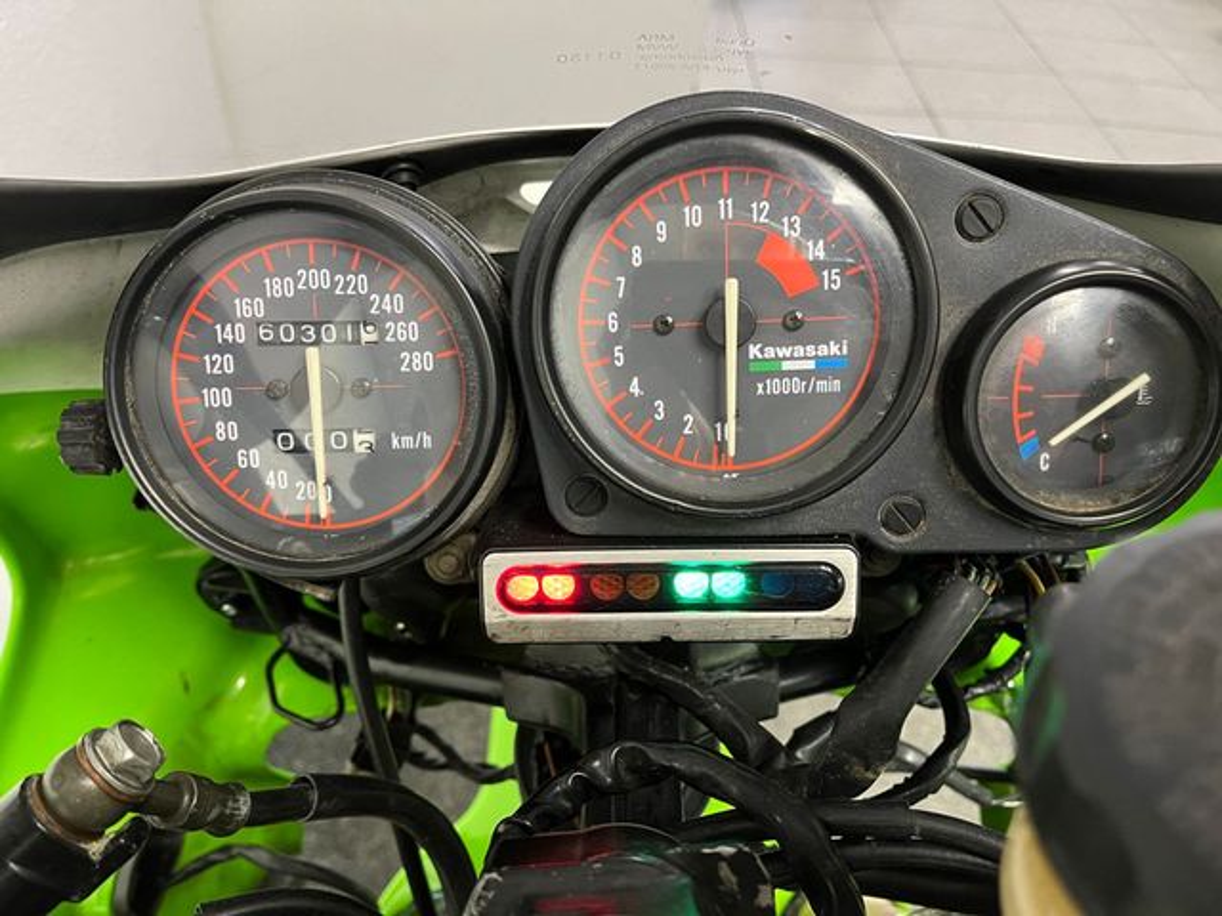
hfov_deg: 67.3
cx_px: 611
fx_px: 918
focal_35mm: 26
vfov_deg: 53.1
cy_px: 458
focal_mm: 5.1
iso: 400
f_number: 1.6
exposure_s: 1/33
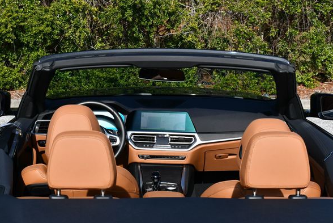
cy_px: 112
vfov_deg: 18.5
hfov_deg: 27.3
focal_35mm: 74
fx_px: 685
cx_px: 161
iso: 100
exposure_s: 1/250
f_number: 8
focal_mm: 34
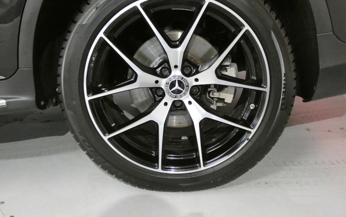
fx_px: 330
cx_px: 177
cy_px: 85
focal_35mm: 35
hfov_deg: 55.3
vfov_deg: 36.2
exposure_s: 1/40
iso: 1600
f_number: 3.4
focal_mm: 5.8
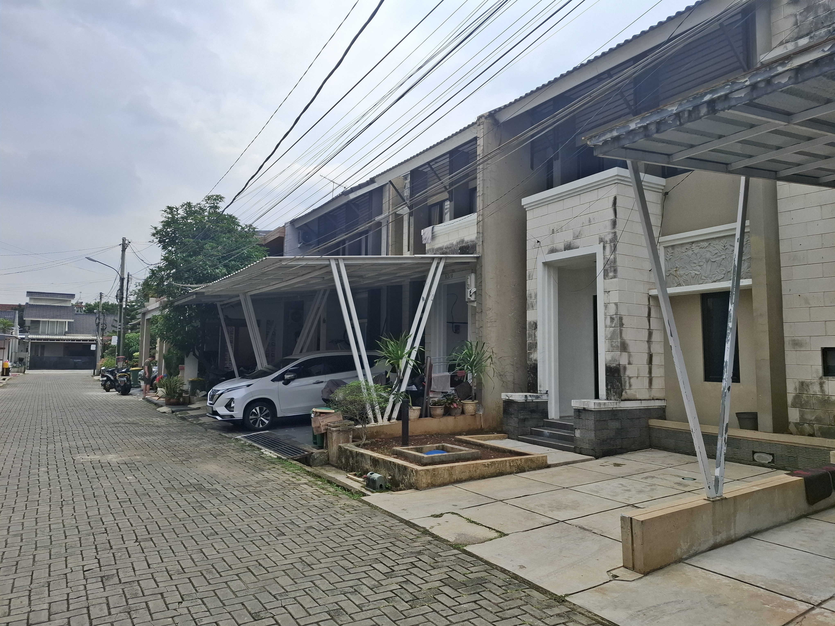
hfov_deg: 73.9
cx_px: 418
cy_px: 313
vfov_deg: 58.9
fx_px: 555
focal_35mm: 23
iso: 50
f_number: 1.8
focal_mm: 5.54
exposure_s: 1/2519
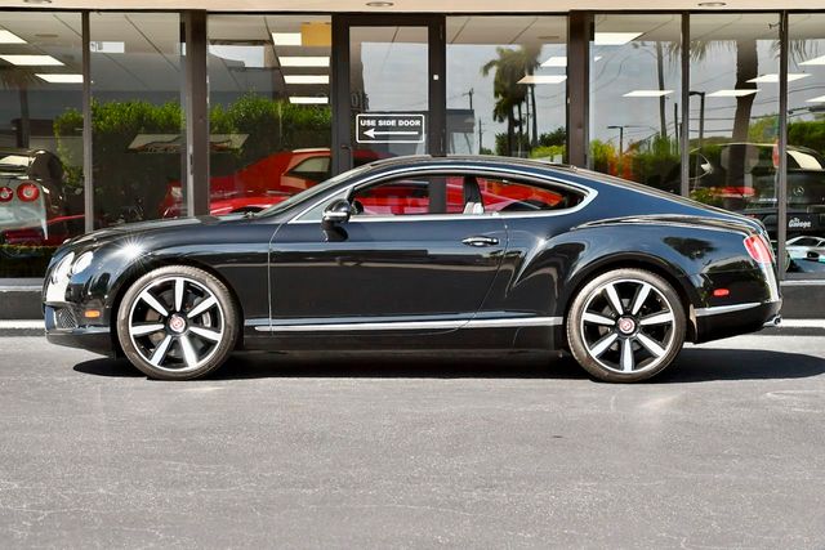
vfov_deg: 18.9
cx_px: 412
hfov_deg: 28.1
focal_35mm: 72
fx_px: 1650
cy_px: 275
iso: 640
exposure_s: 1/320
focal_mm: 48
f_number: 7.1
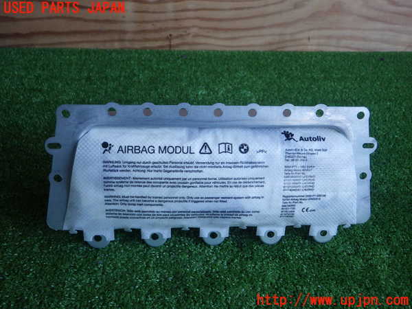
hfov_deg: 58.4
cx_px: 206
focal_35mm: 31
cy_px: 154
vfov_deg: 45.4
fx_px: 369
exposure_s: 1/80
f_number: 2.3
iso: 250
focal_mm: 5.5
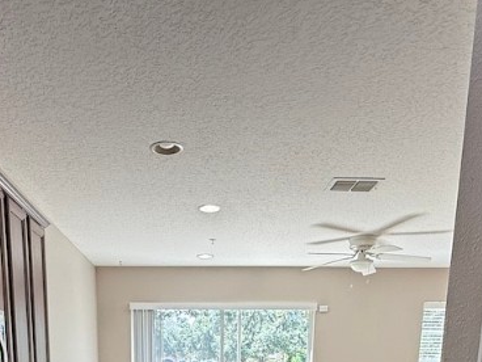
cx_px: 185
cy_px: 494
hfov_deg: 47.5
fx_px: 543
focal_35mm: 39
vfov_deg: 28.6
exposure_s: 1/120
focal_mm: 2.22
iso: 125
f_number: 2.2
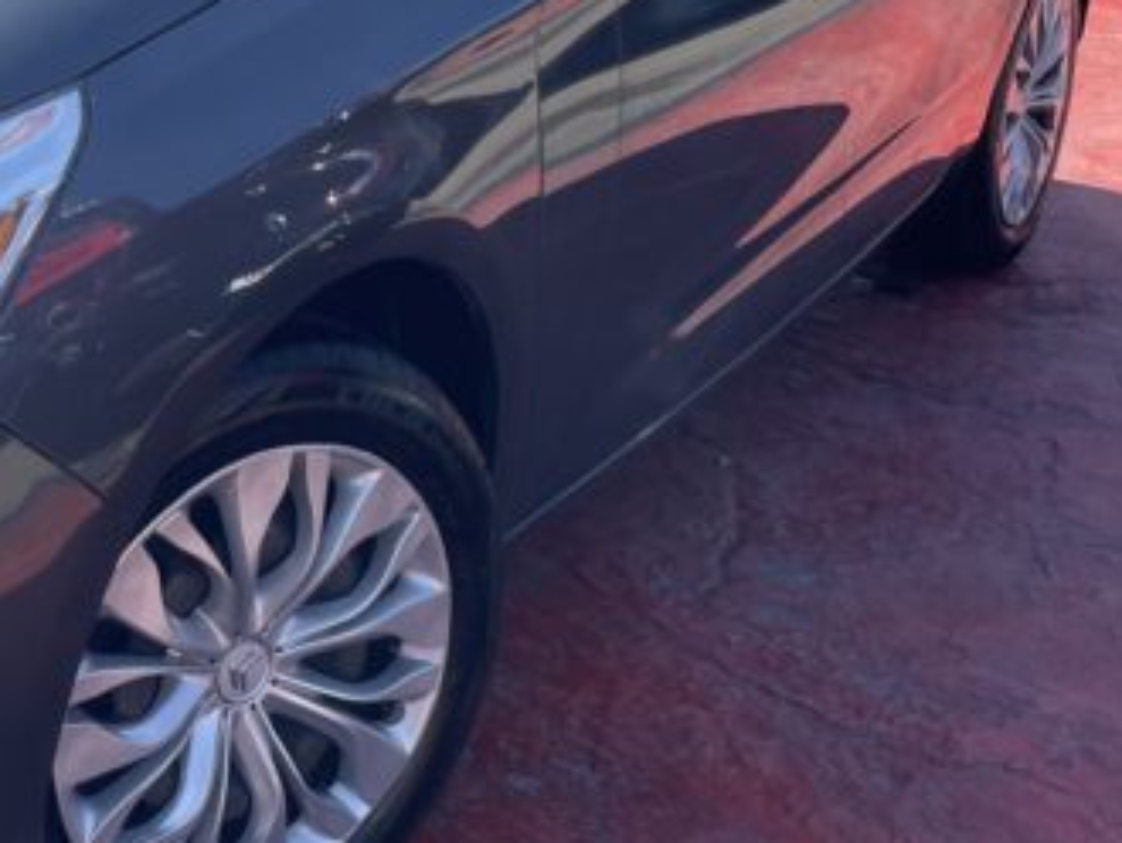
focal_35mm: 63
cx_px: -112
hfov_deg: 28.0
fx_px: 2043
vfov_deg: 23.1
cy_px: 238
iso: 32
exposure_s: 1/1453
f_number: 1.6
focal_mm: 4.2
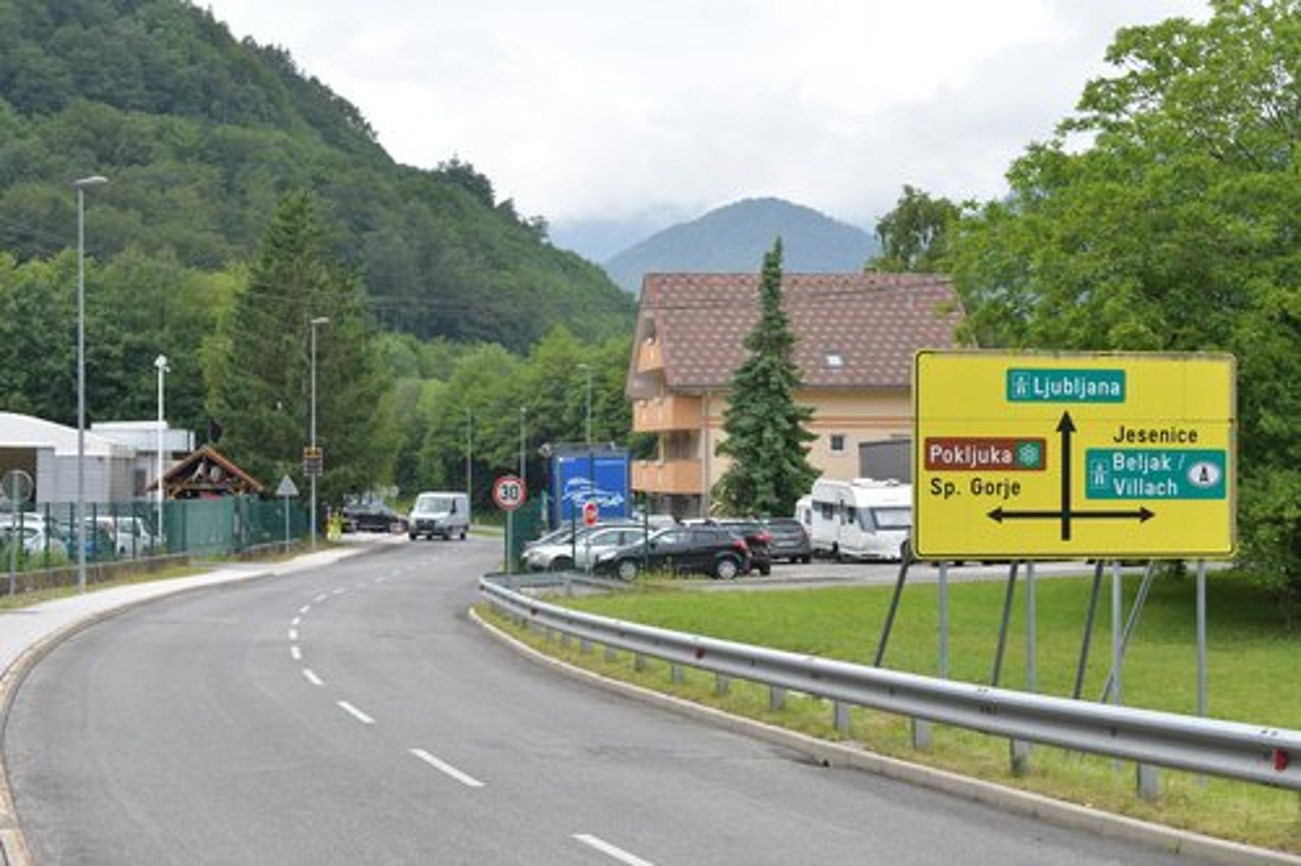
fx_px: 2529
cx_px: 650
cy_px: 433
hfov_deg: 28.9
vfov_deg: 19.4
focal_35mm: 70
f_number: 5
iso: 640
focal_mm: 70
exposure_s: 1/2500
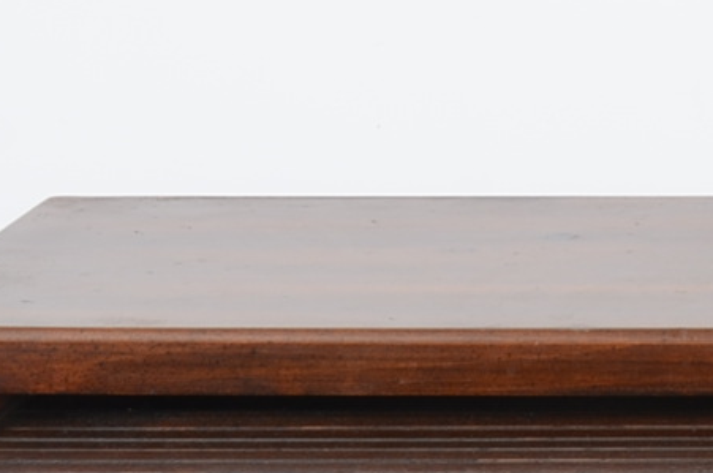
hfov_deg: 8.0
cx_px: 1472
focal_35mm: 246
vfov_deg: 5.3
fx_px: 4863
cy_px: 1281
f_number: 13
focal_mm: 30
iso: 160
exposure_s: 1/125
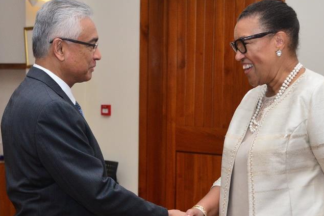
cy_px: 137
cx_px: 176
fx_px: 639
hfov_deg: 28.4
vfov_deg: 19.1
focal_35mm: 71
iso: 2500
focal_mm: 44
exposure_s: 1/200
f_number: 6.3
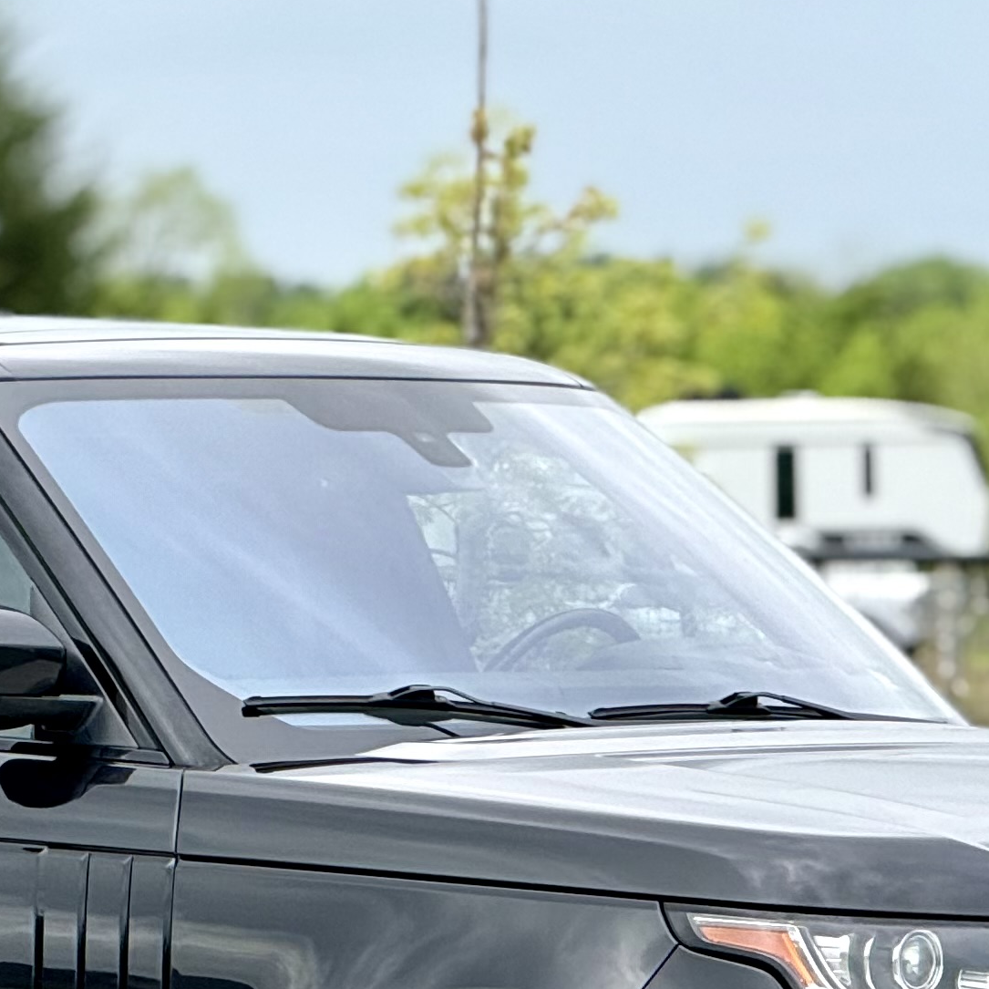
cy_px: 840
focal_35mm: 394
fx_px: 12736
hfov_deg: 4.4
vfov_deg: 4.4
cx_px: 212
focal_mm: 15.66
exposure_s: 1/352
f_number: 2.8
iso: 50
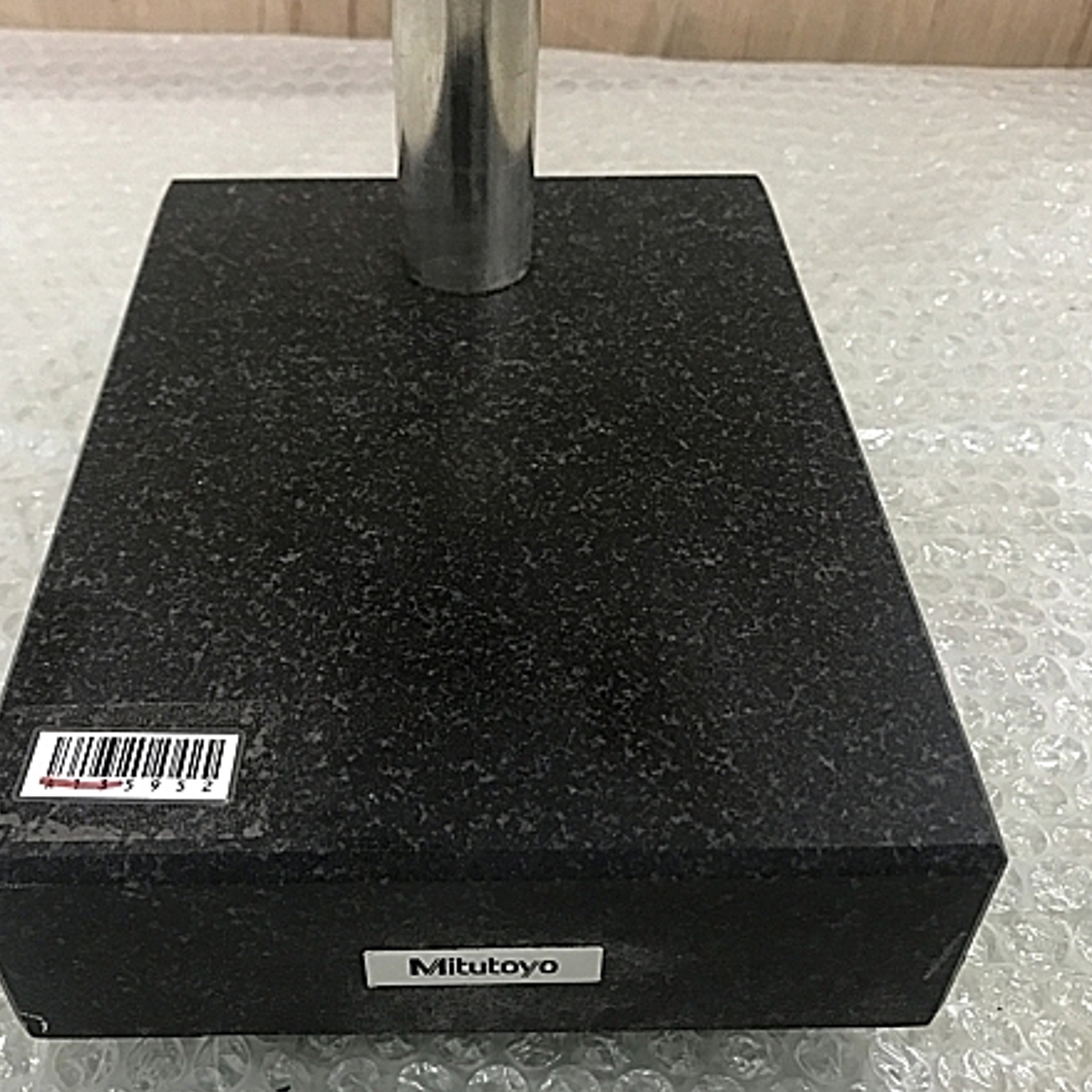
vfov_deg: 46.0
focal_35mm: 36
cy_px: 519
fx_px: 1285
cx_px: 469
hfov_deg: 45.9
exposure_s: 1/24
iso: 32
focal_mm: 3.99
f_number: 1.8
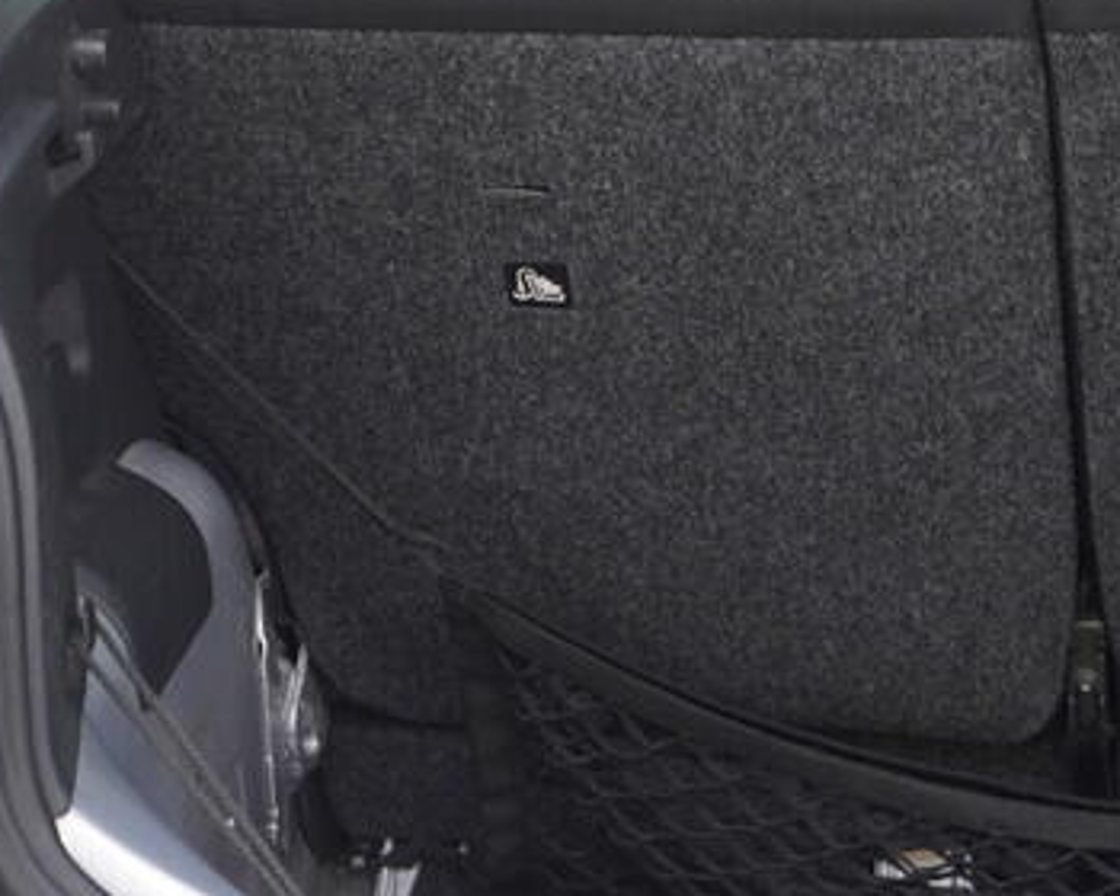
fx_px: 3282
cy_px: 302
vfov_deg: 15.5
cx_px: 1181
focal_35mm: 99
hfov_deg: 18.7
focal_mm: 24
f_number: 2.8
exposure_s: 1/40
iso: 200
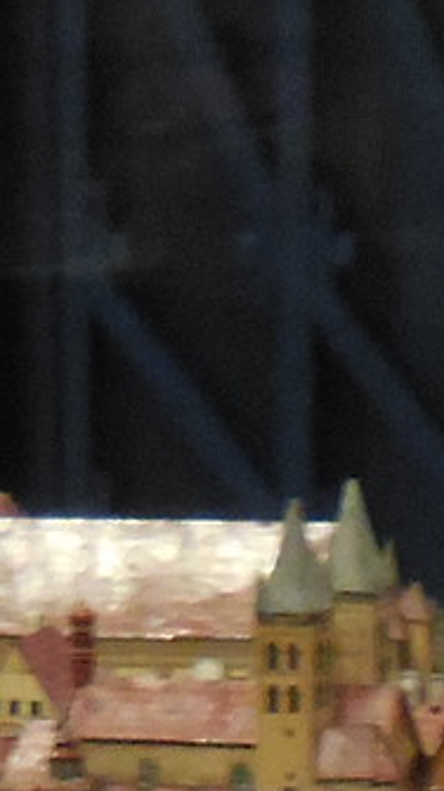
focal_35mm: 776
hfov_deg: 1.6
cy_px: 1155
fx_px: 16270
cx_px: -404
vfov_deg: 2.8
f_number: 5.4
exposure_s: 1/6
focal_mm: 26.8
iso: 800
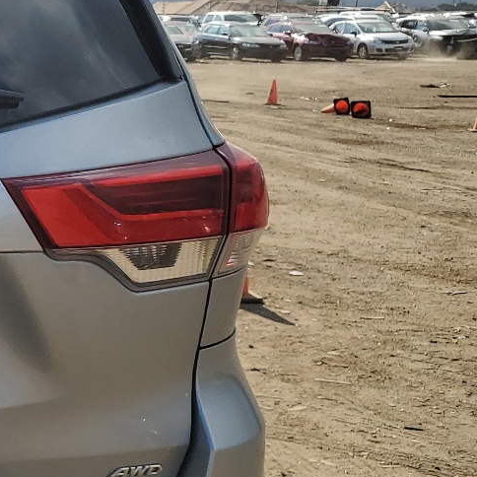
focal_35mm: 76
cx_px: -304
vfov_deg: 22.7
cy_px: 287
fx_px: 1185
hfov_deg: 19.0
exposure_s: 1/3333
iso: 50
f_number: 1.5
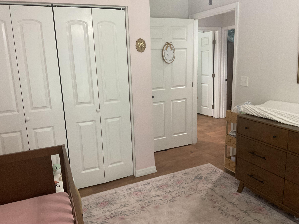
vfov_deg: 48.2
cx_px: 150
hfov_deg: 61.7
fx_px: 250
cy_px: 112
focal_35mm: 29
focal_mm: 3
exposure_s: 1/60
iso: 125
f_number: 1.8
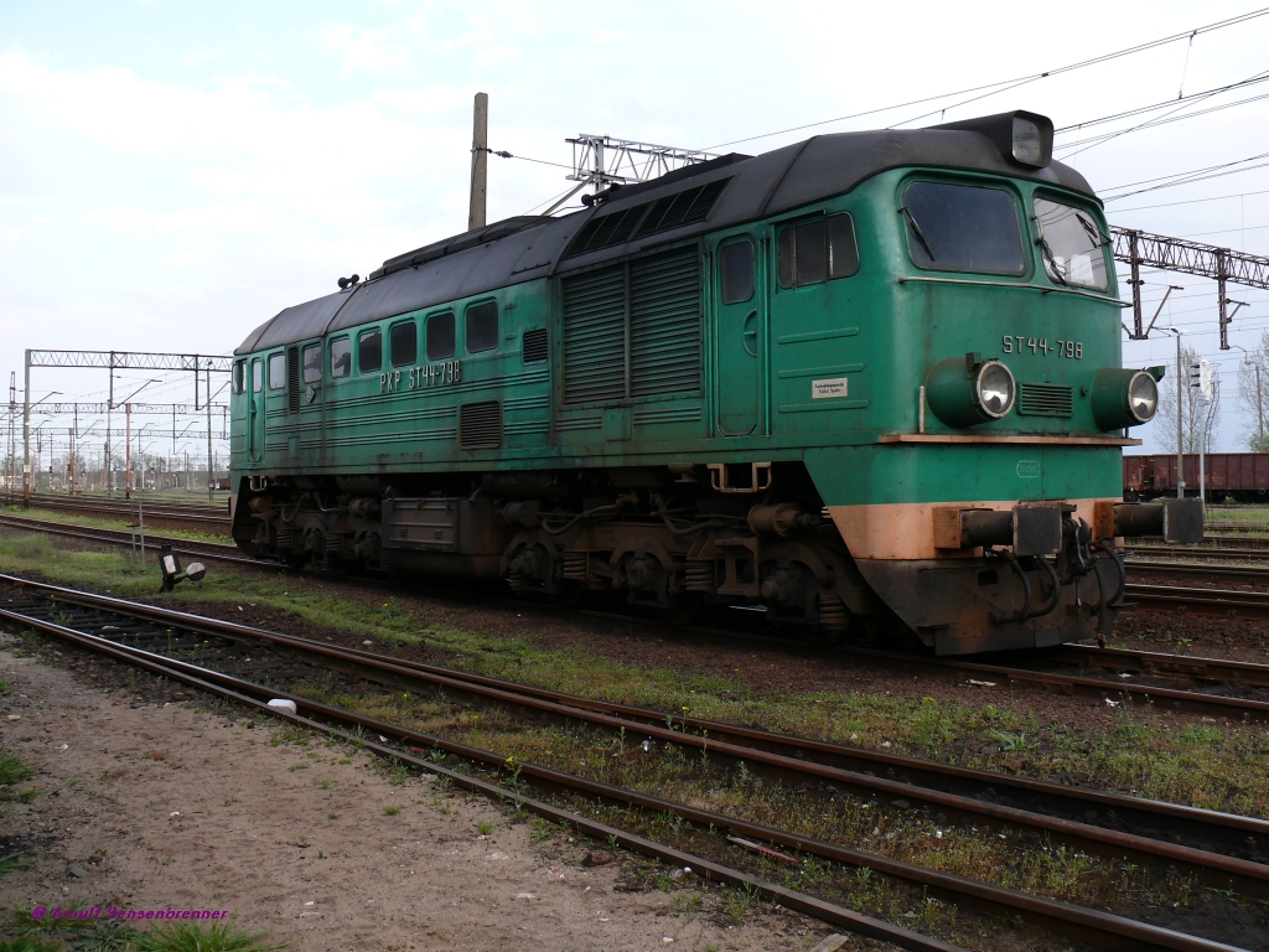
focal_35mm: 37
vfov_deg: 38.7
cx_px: 634
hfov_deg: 50.1
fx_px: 1356
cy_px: 476
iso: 100
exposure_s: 1/250
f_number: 4
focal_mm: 7.9
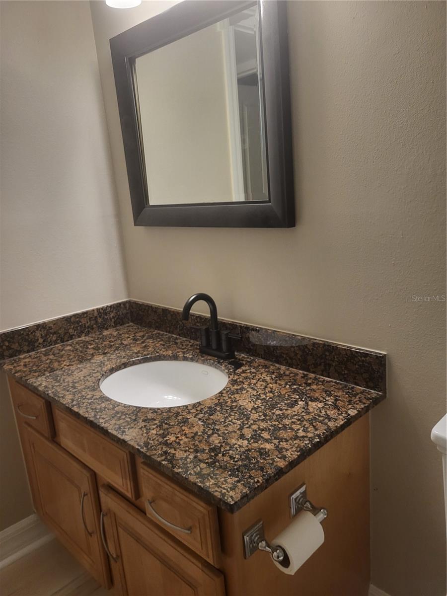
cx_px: 224
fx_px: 448
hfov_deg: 53.1
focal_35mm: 26
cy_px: 298
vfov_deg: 67.3
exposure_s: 1/120
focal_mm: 5.4
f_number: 1.8
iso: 250
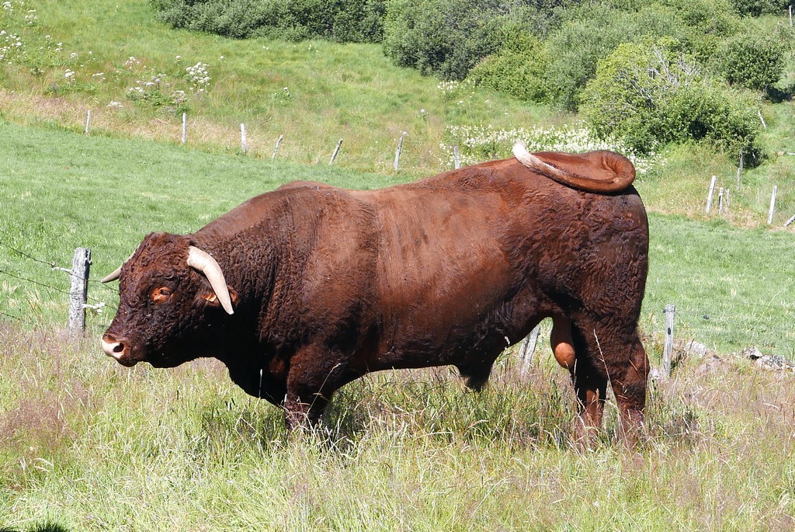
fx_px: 3316
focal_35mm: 150
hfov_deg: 13.7
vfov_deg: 9.2
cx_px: 398
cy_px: 266
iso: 200
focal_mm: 34
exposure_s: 1/500
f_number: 5.6
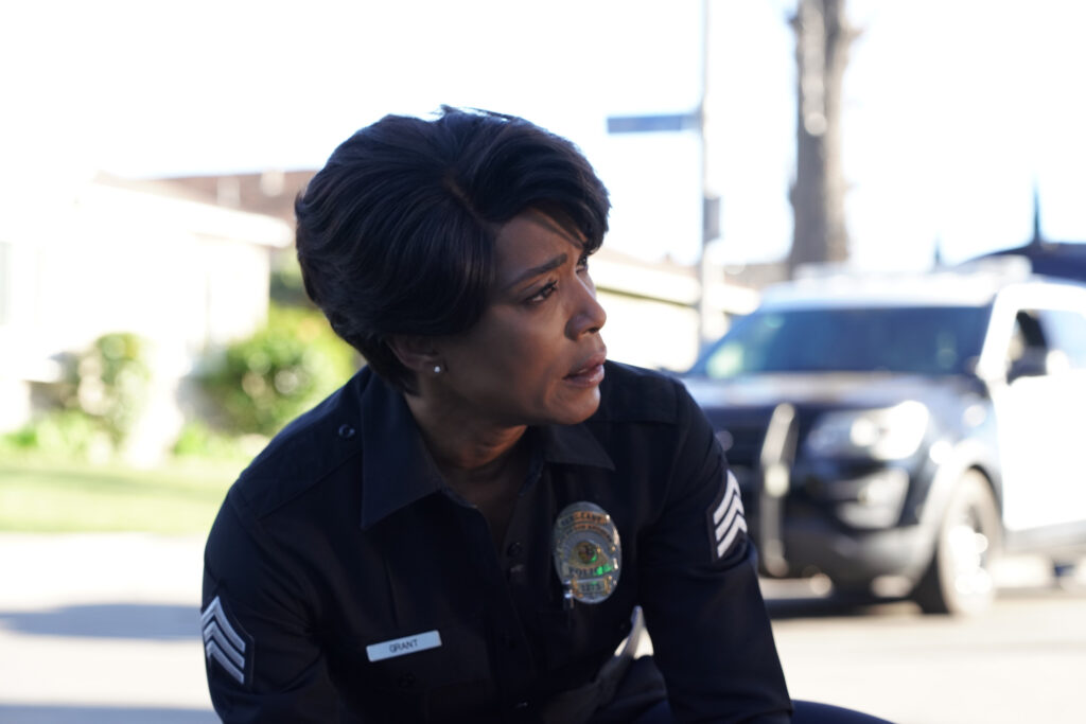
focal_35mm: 105
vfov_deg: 13.0
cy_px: 362
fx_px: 3168
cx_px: 543
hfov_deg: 19.5
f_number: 5.6
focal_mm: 105
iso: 1000
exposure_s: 1/320
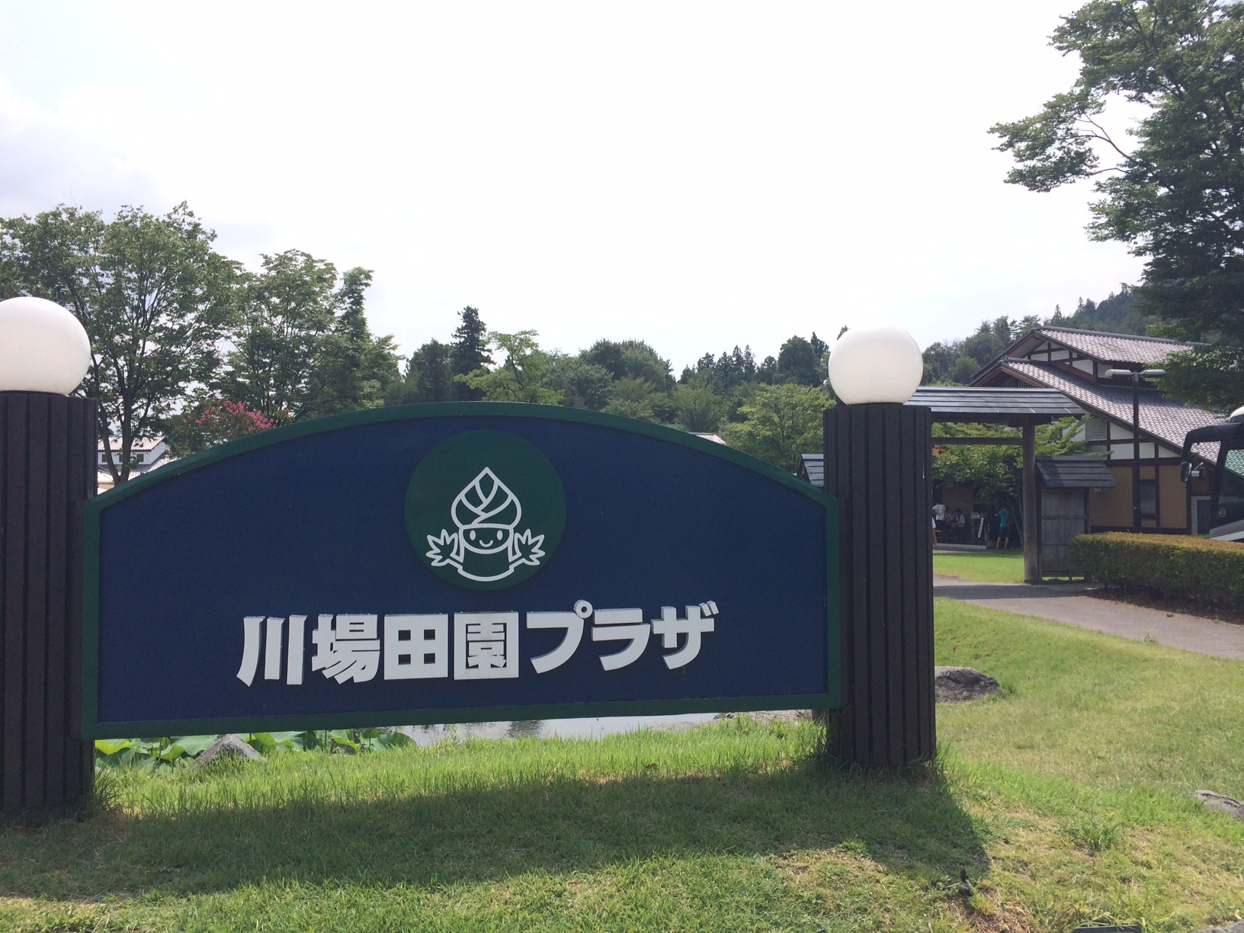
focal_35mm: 29
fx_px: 1042
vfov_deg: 48.2
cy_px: 466
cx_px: 622
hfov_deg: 61.7
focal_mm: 4.15
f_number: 2.2
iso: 32
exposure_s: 1/2160
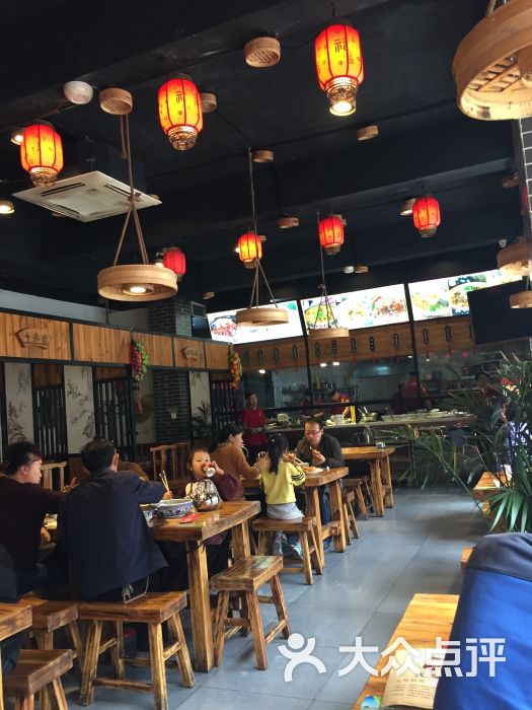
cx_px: 266
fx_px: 594
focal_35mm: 29
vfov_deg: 61.7
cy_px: 355
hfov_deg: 48.2
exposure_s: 1/33
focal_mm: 4.15
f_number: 2.2
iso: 125
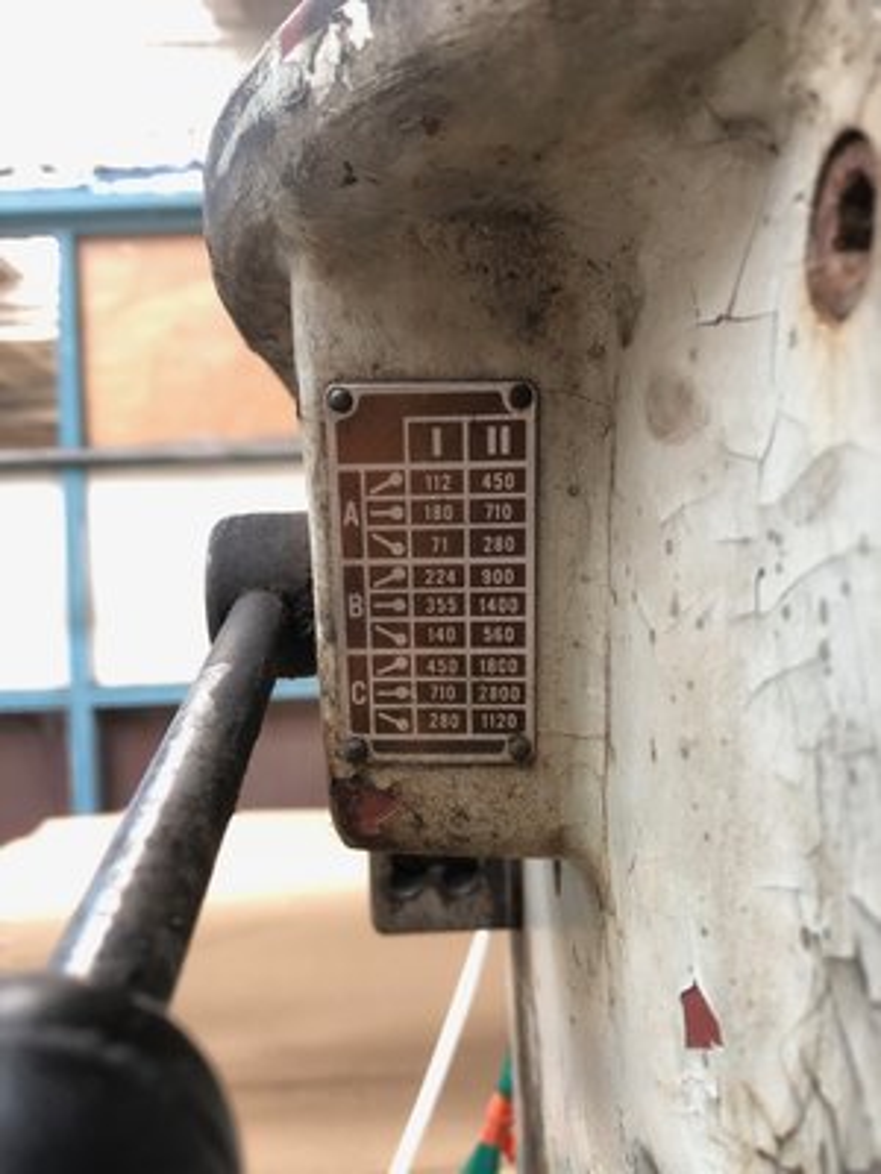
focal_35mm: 28
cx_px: 440
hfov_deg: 49.7
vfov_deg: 63.4
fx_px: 950
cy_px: 587
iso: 125
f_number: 1.8
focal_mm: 4
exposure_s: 1/50
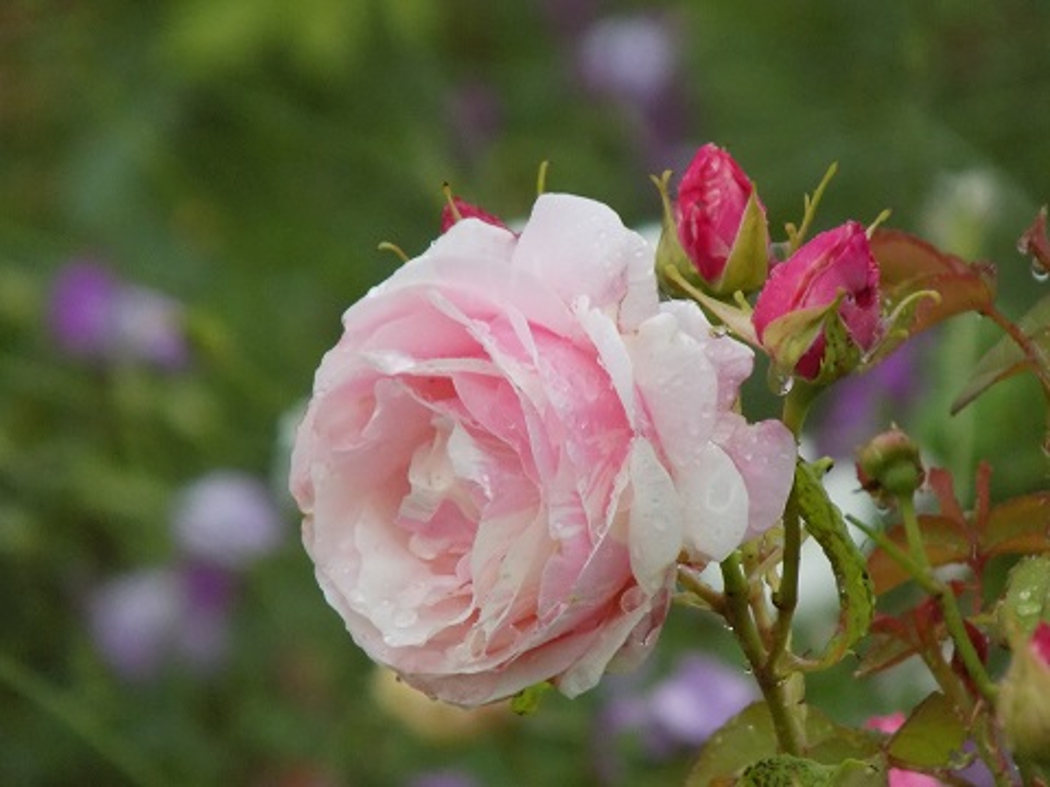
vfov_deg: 2.4
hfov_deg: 3.1
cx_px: 525
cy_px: 394
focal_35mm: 630
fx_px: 19110
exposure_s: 1/30
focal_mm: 112
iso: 400
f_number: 5.9
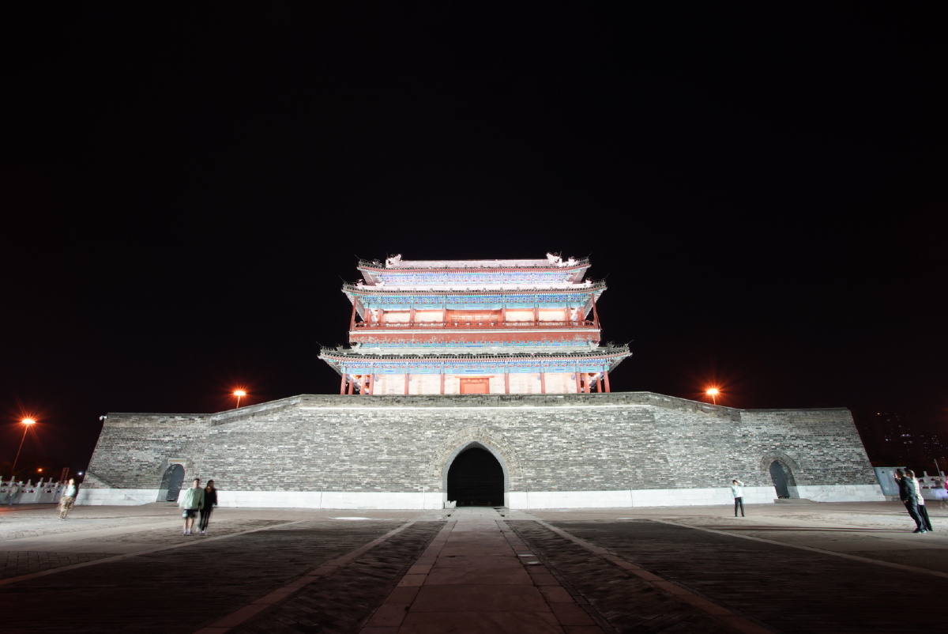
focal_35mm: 17
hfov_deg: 93.2
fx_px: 448
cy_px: 317
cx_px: 474
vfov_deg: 70.5
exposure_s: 1
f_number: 11
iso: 400
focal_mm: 17
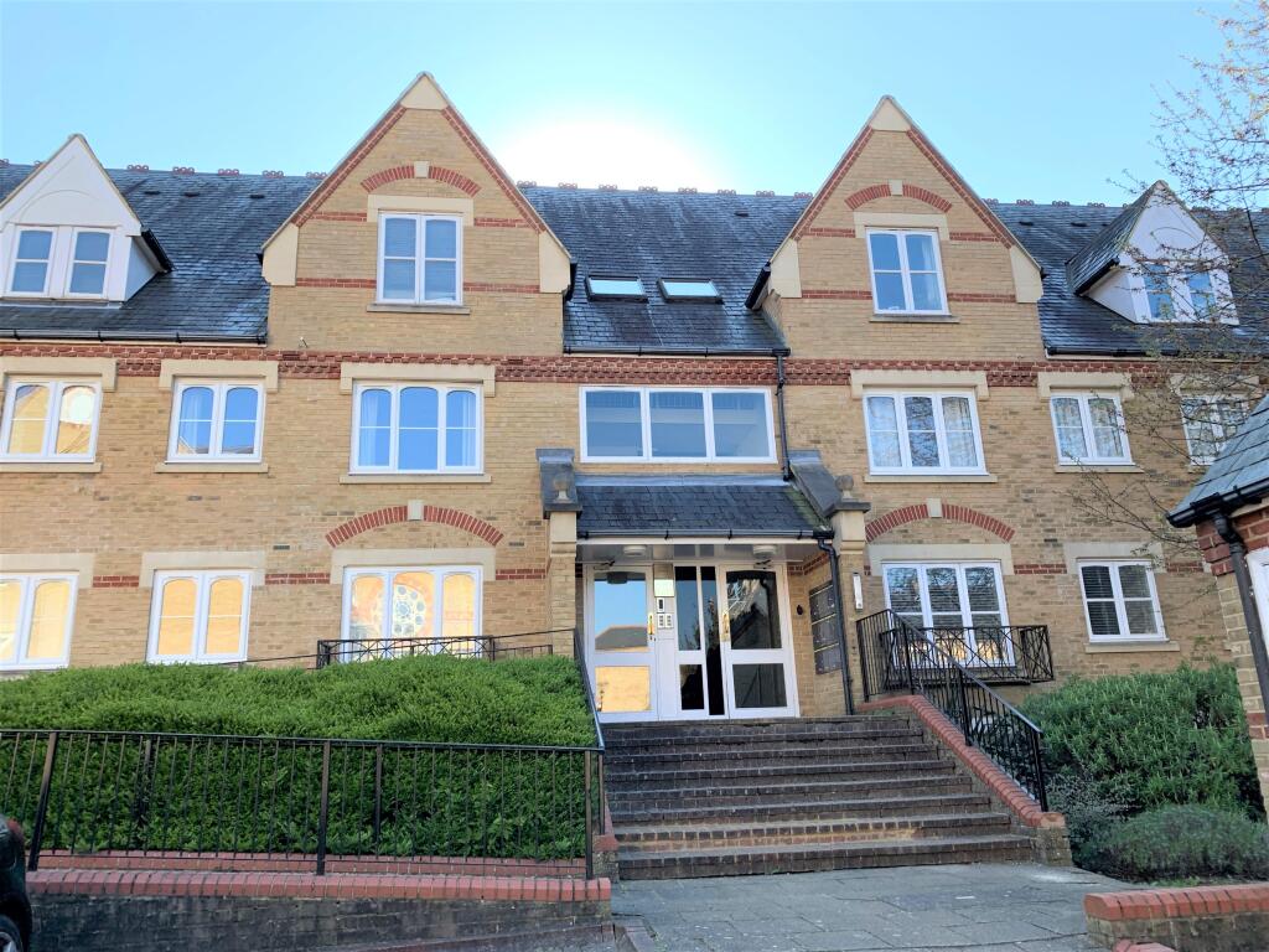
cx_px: 634
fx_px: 953
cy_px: 476
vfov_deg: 53.1
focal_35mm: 26
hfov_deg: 67.3
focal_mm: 4.25
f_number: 1.8
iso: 25
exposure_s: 1/564
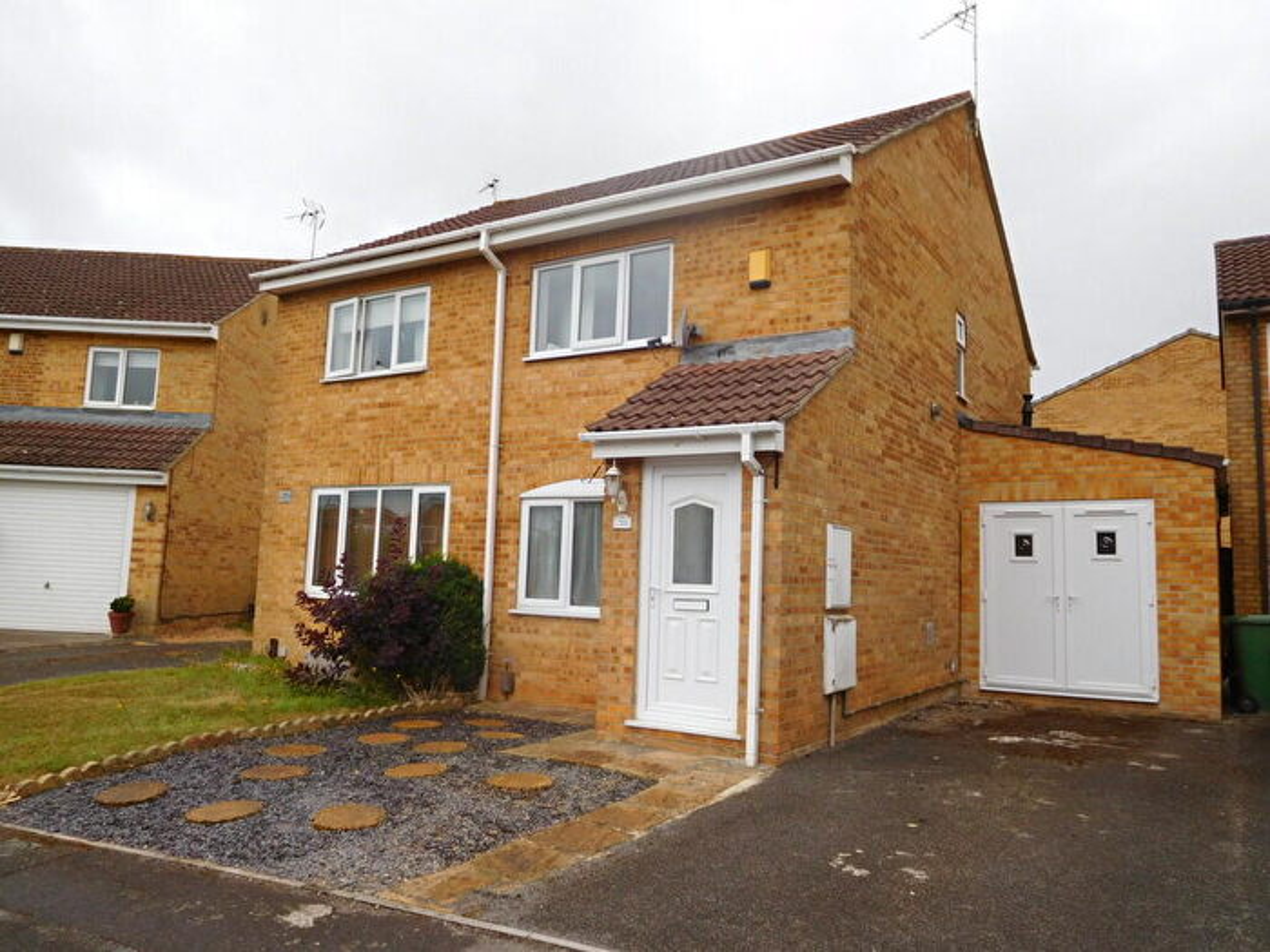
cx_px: 635
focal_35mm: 25
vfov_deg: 54.9
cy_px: 476
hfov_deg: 69.4
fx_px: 917
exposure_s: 1/640
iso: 125
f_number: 3.4
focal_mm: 4.5
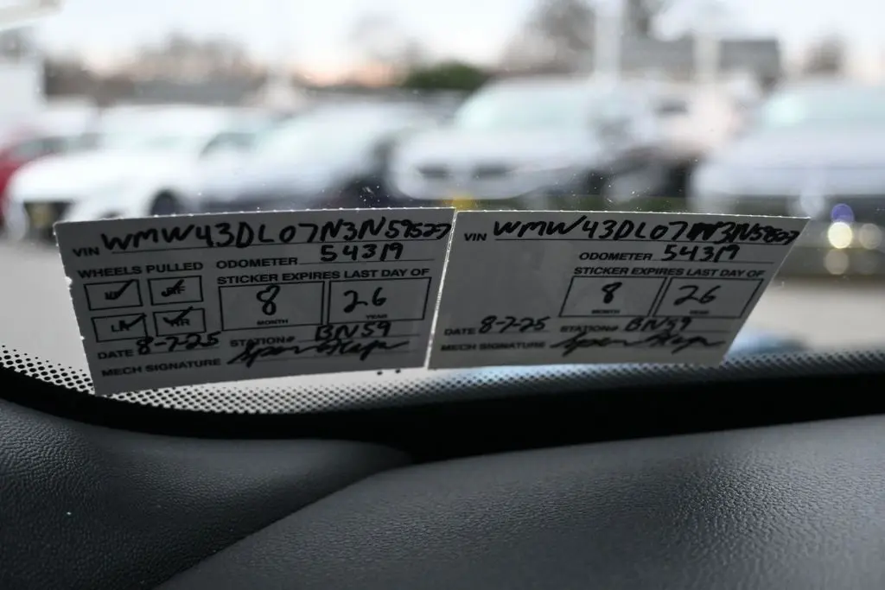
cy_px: 295
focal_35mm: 38
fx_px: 922
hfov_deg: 51.3
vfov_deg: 35.5
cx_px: 442
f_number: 4.2
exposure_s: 1/125
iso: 2200
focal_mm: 25
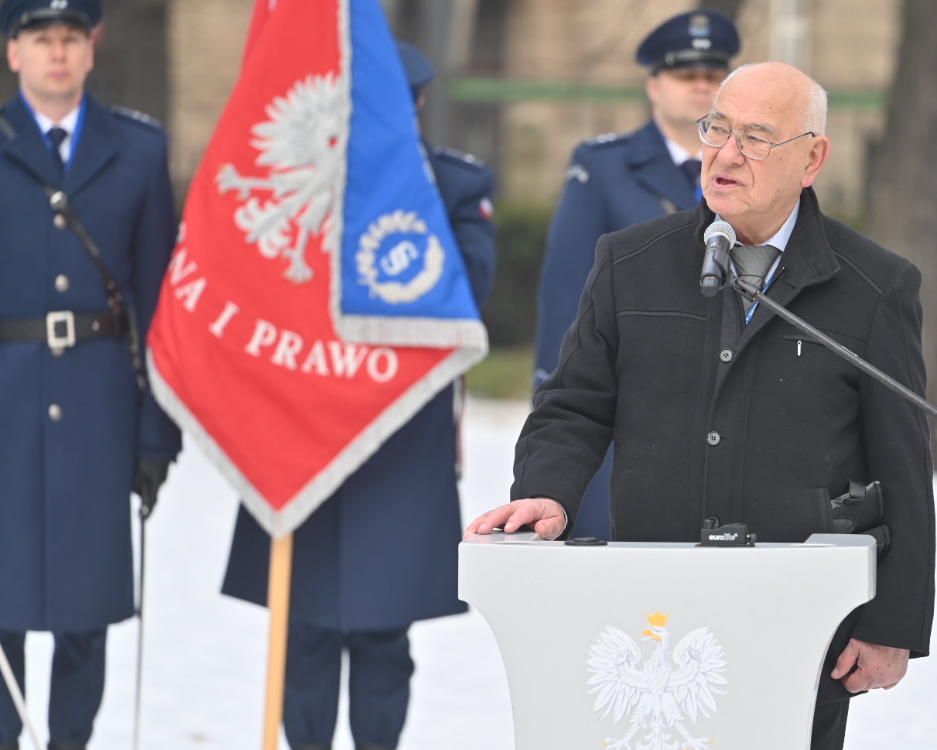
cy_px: 409
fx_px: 6268
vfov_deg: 6.8
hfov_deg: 8.5
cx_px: 626
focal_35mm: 226
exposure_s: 1/400
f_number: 3.5
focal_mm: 180
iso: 100
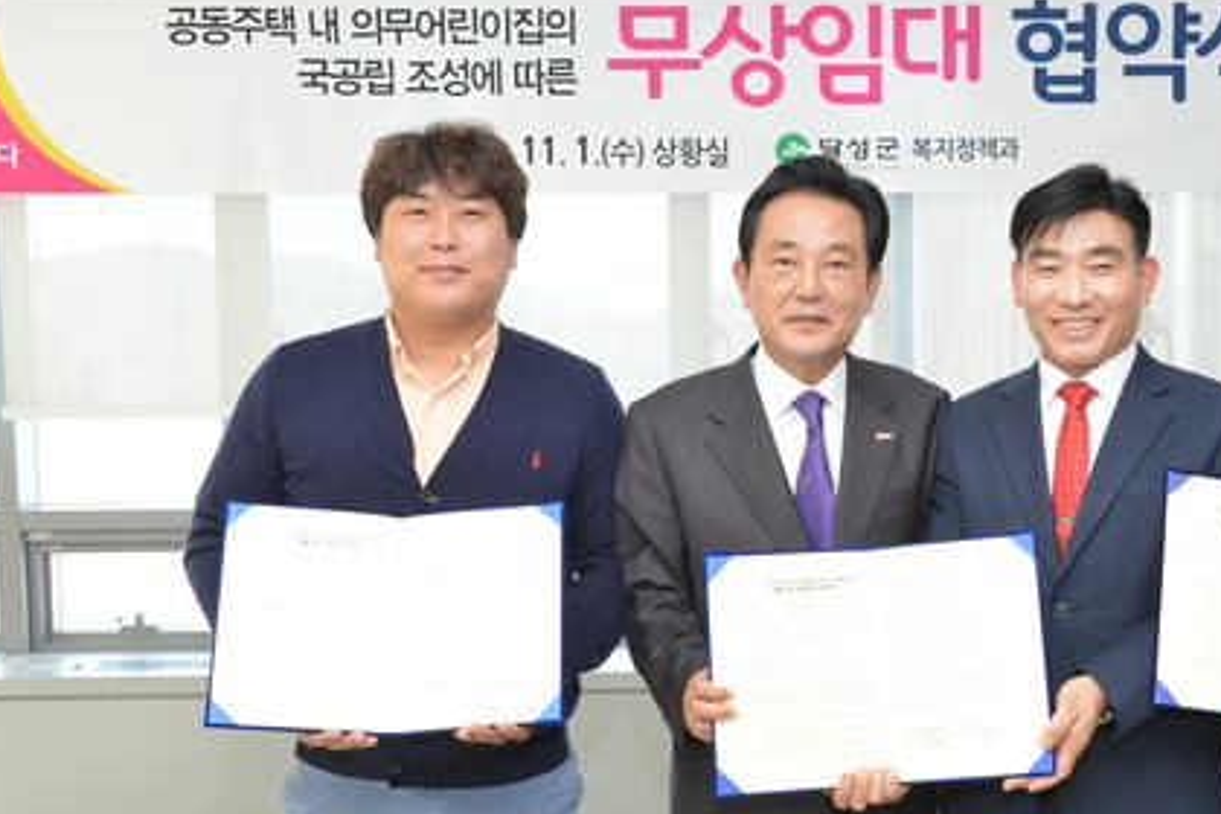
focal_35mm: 50
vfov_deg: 27.0
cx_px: 831
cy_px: 471
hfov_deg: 39.1
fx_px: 1696
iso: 2500
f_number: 9
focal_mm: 35
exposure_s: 1/100
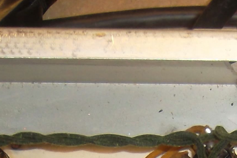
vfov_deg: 8.8
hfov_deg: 13.7
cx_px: 355
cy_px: 392
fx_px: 929
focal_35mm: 141
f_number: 3.5
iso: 100
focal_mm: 4.9
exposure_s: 1/45
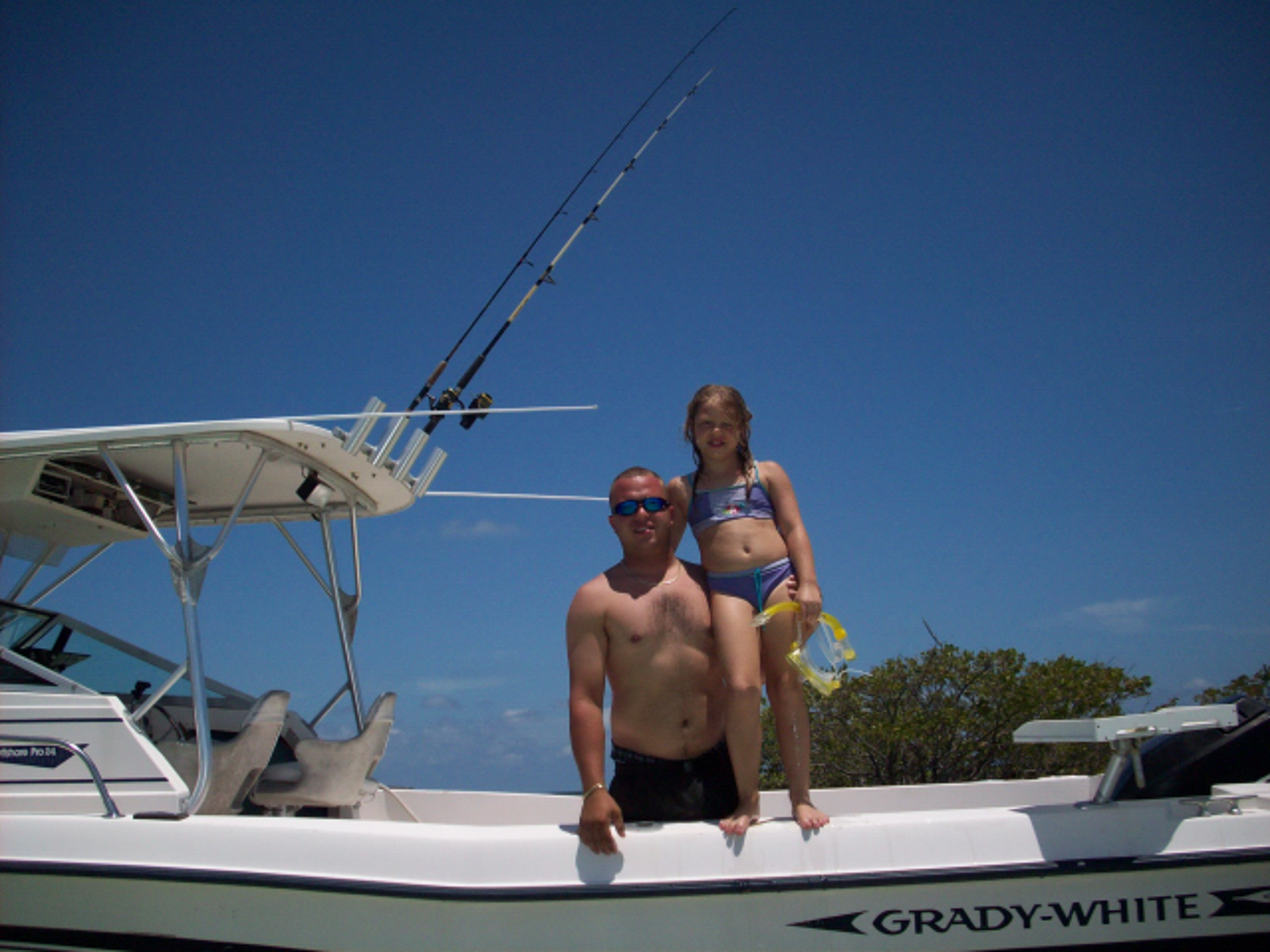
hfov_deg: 50.1
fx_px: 1357
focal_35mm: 37
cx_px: 635
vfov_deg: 38.7
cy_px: 476
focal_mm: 6.2
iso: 80
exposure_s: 1/1037
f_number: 5.6
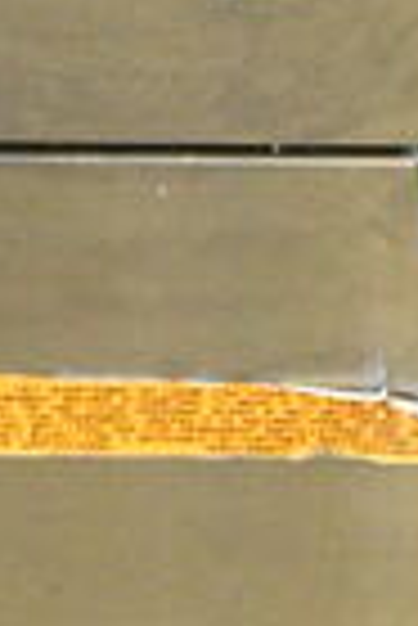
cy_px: -516
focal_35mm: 206
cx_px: 319
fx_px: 3583
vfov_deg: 9.5
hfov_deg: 6.7
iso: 6400
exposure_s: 1/125
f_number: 5.6
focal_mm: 21
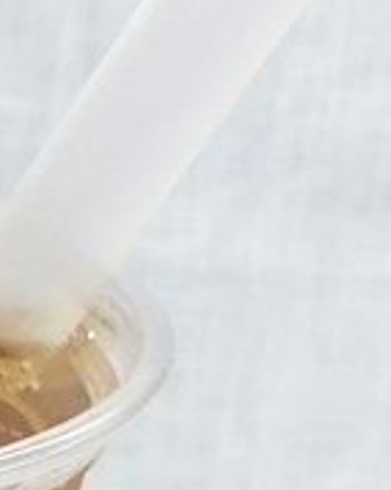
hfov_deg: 11.9
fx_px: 1739
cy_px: 652
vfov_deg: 15.2
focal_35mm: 120
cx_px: -293
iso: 25
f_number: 1.8
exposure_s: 1/33
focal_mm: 4
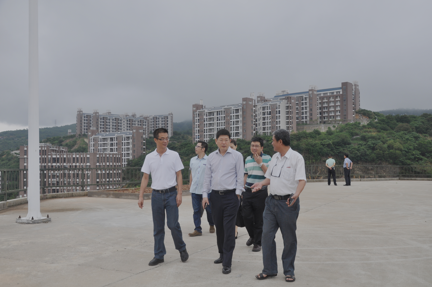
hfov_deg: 53.2
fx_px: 431
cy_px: 144
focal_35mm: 36
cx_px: 216
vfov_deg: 36.8
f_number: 8
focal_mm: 24
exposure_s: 1/250
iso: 200
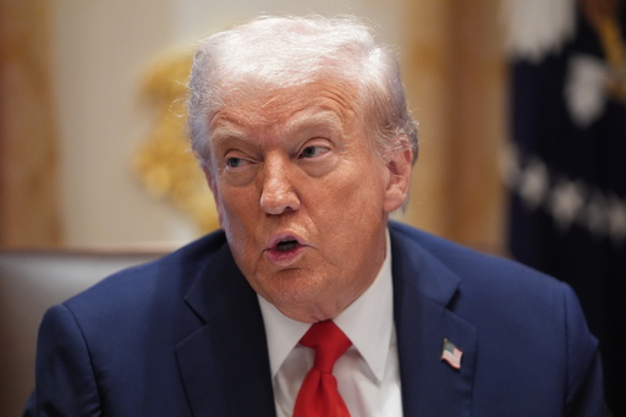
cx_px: 313
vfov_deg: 6.9
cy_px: 208
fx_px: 3476
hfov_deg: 10.3
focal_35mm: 200
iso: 3200
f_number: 2.8
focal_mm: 200
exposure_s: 1/200
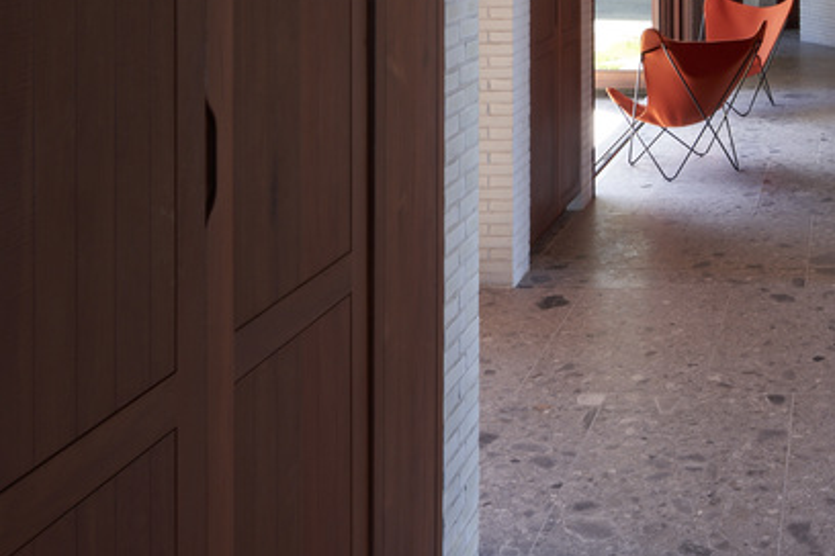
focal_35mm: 50
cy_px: -31
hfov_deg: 33.4
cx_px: 966
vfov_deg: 25.3
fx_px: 1160
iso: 100
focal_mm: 17
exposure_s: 1/4
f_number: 11
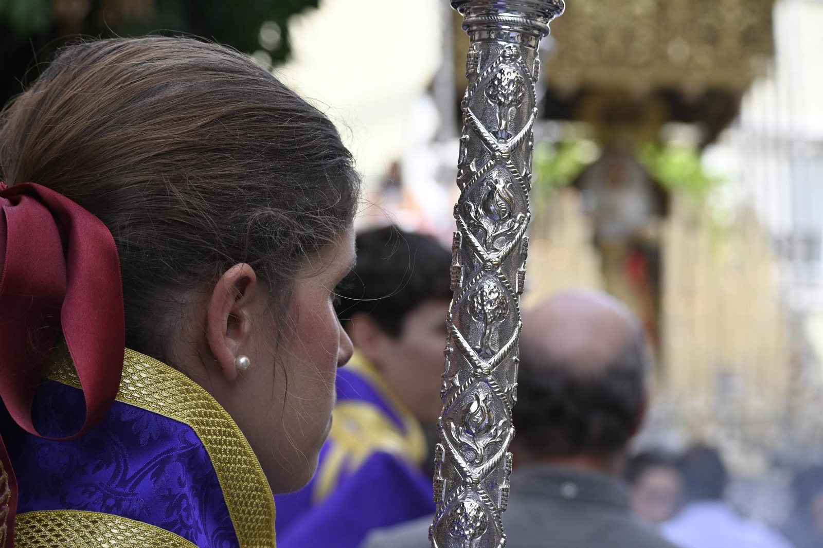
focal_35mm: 112
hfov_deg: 18.2
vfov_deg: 12.2
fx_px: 2571
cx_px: 412
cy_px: 274
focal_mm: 75
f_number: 6.3
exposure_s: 1/250
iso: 320
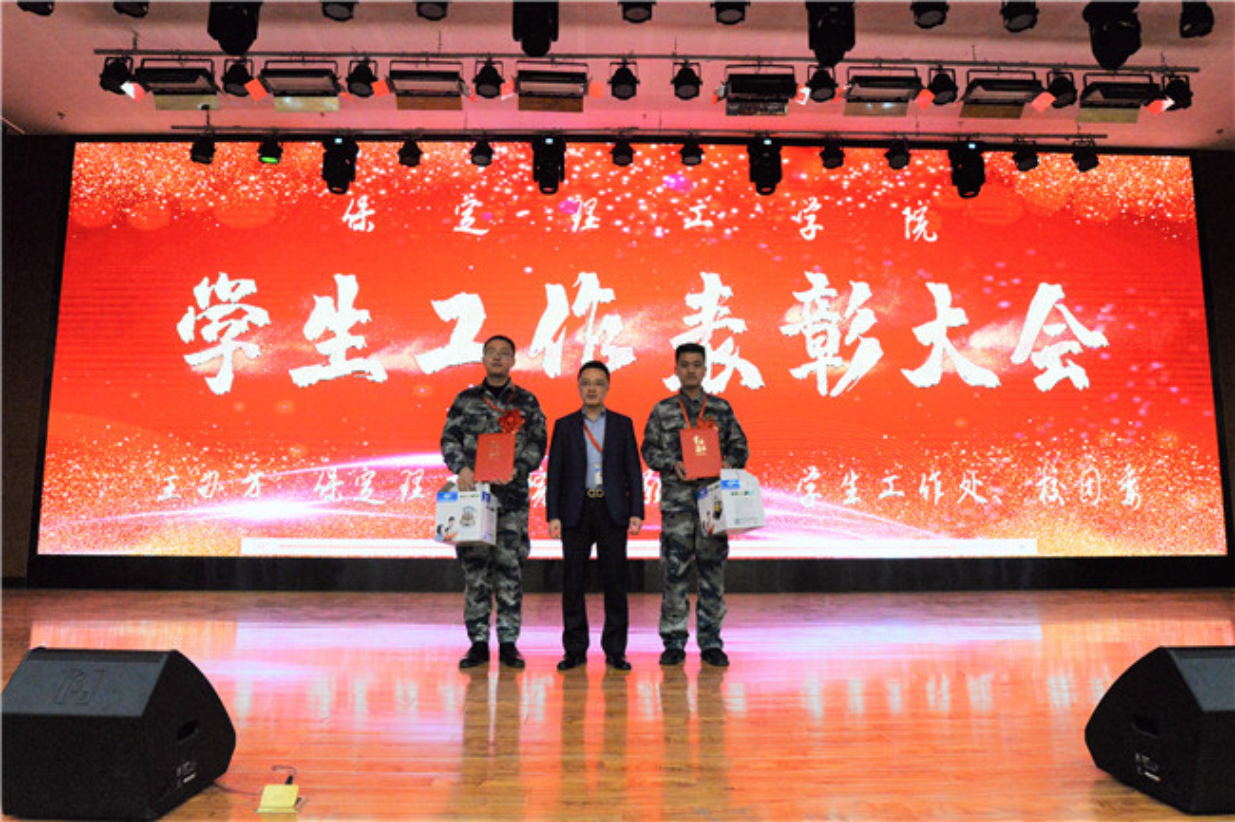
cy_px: 411
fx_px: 754
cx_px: 618
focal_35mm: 22
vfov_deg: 57.2
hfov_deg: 78.6
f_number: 8
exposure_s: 1/250
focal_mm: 22
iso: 5000
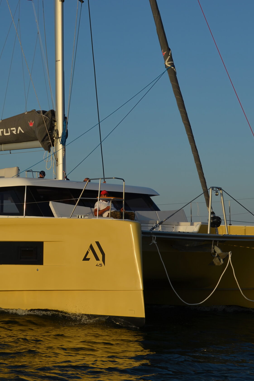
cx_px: 51
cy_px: 192
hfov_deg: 16.5
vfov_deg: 24.8
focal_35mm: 82
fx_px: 868
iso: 100
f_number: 9
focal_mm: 36
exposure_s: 1/320
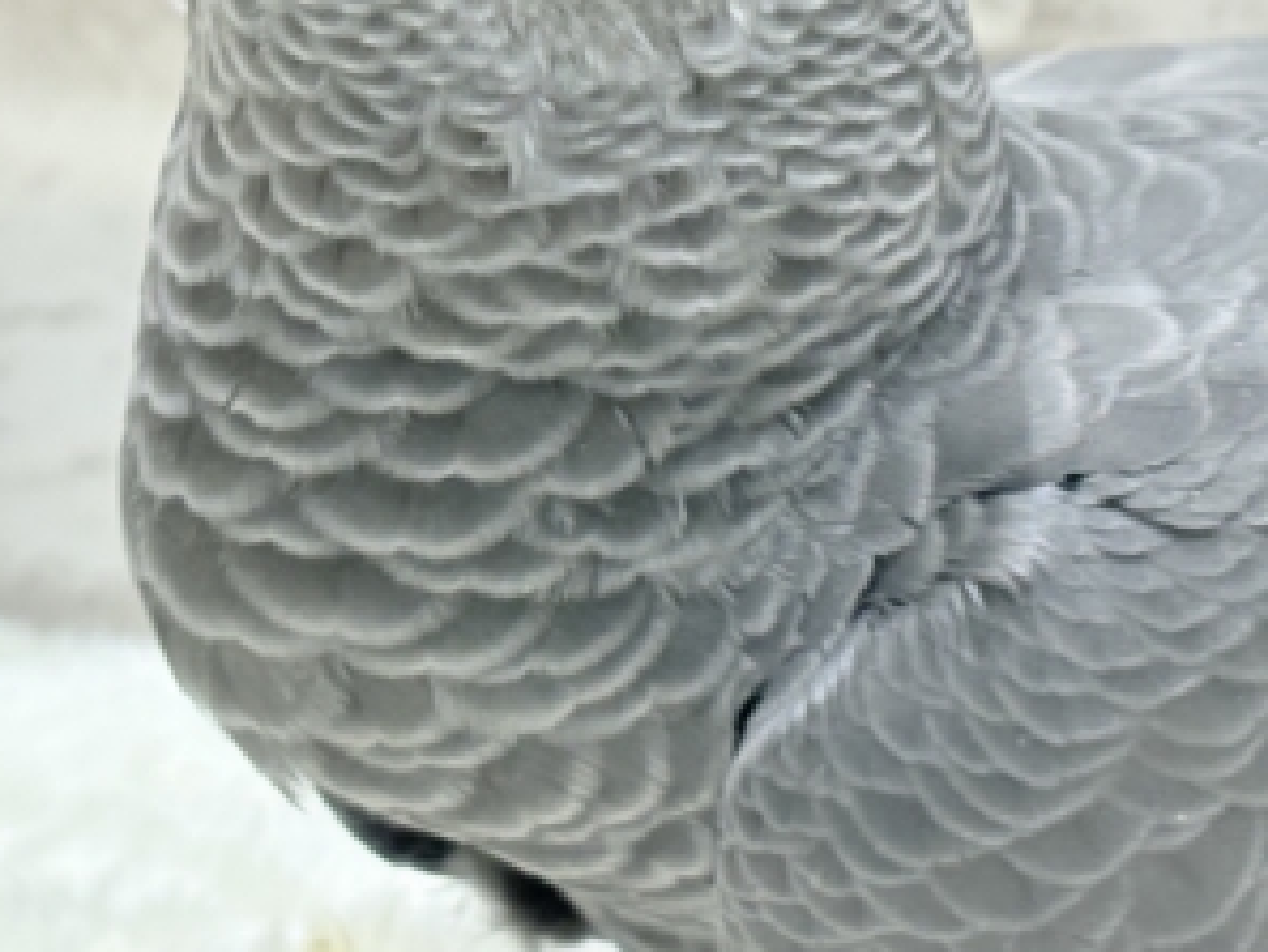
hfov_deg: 17.5
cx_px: 508
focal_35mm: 112
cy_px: 162
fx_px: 4104
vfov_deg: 13.2
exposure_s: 1/200
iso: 64
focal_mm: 5.96
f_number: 1.6
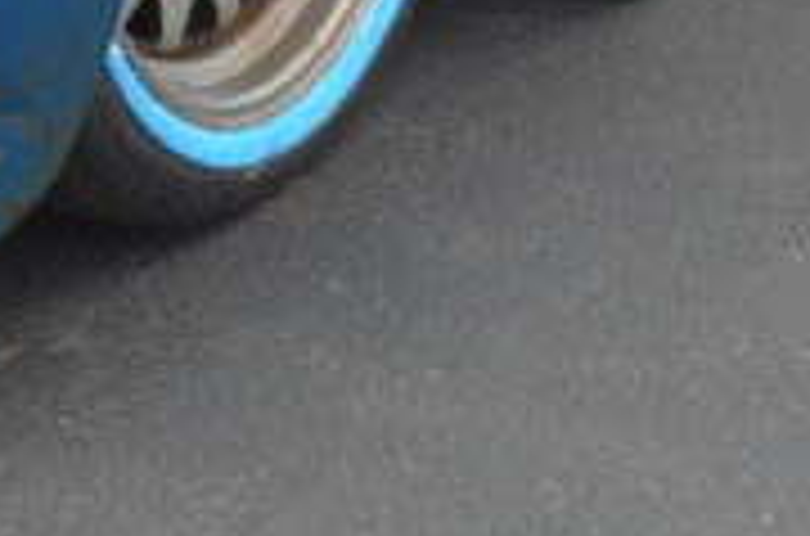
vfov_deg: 5.9
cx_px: 22
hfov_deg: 9.2
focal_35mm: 222
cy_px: -842
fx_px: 4982
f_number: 6.3
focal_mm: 26
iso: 200
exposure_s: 1/160
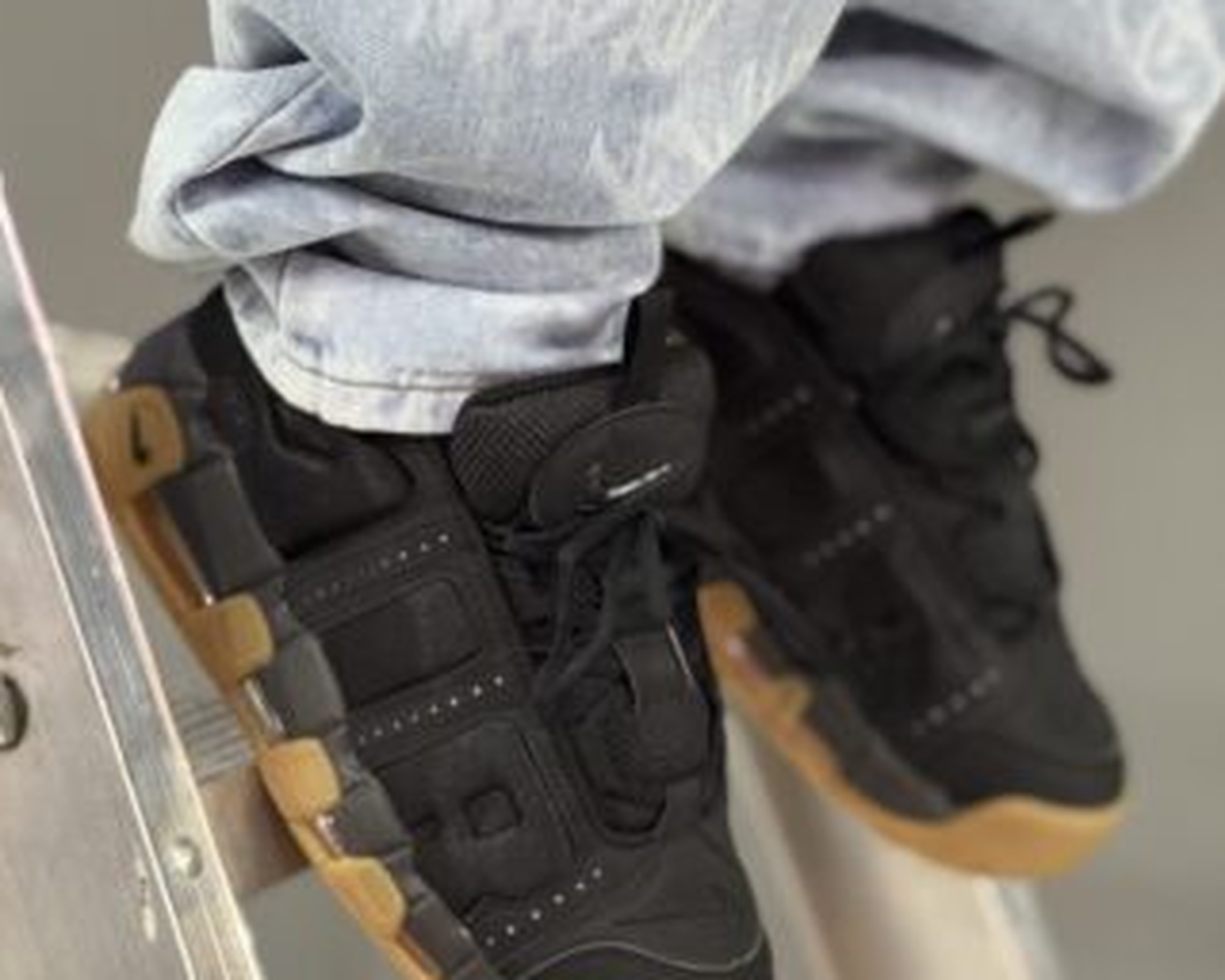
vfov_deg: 9.8
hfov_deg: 12.2
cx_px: 612
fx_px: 5728
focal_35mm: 158
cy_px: 551
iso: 500
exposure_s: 1/60
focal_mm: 15.66
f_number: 2.8
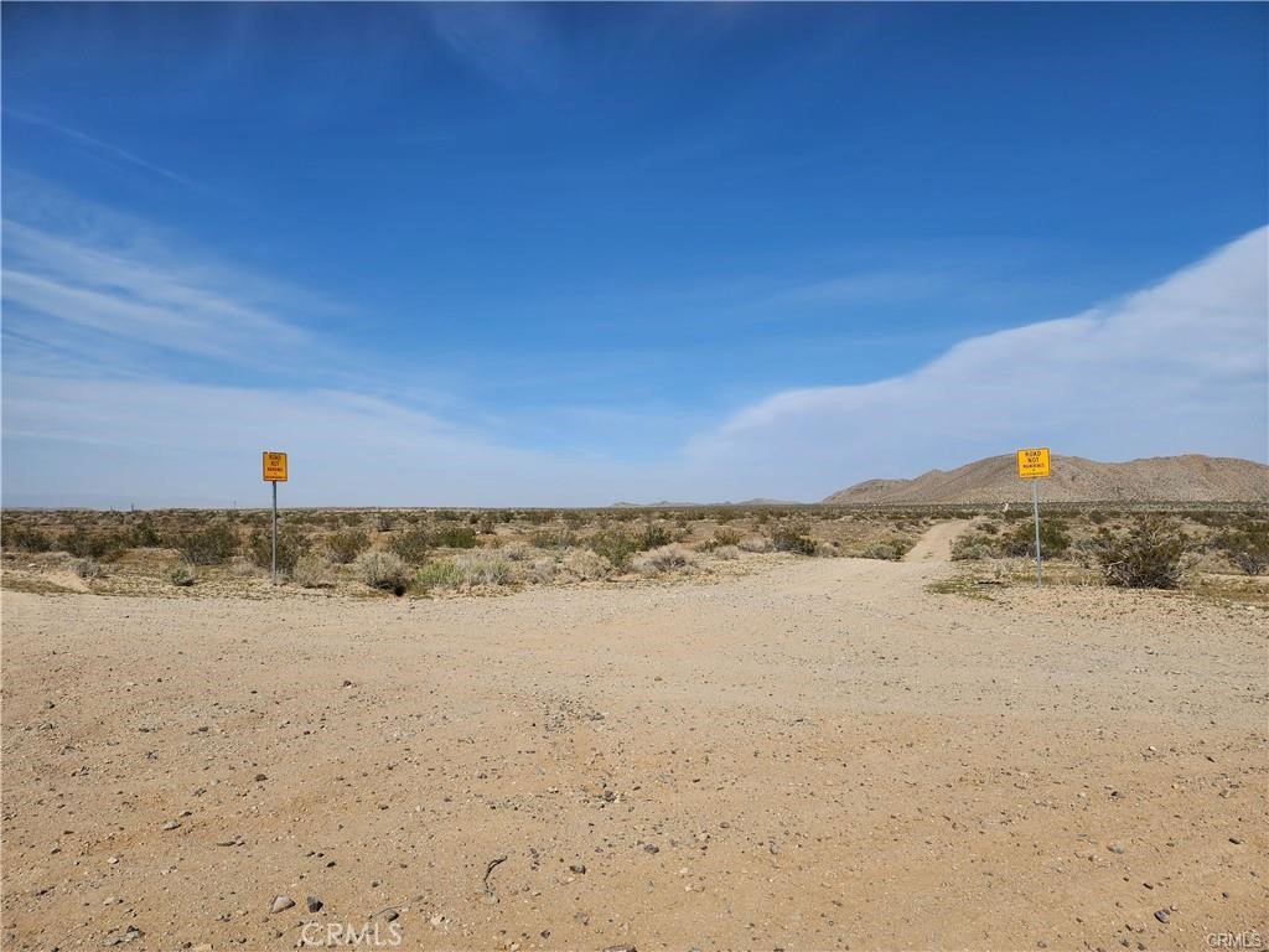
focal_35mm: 23
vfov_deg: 58.9
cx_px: 634
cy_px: 476
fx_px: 843
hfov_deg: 73.9
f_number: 1.8
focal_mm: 6.4
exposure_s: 1/2430
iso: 12
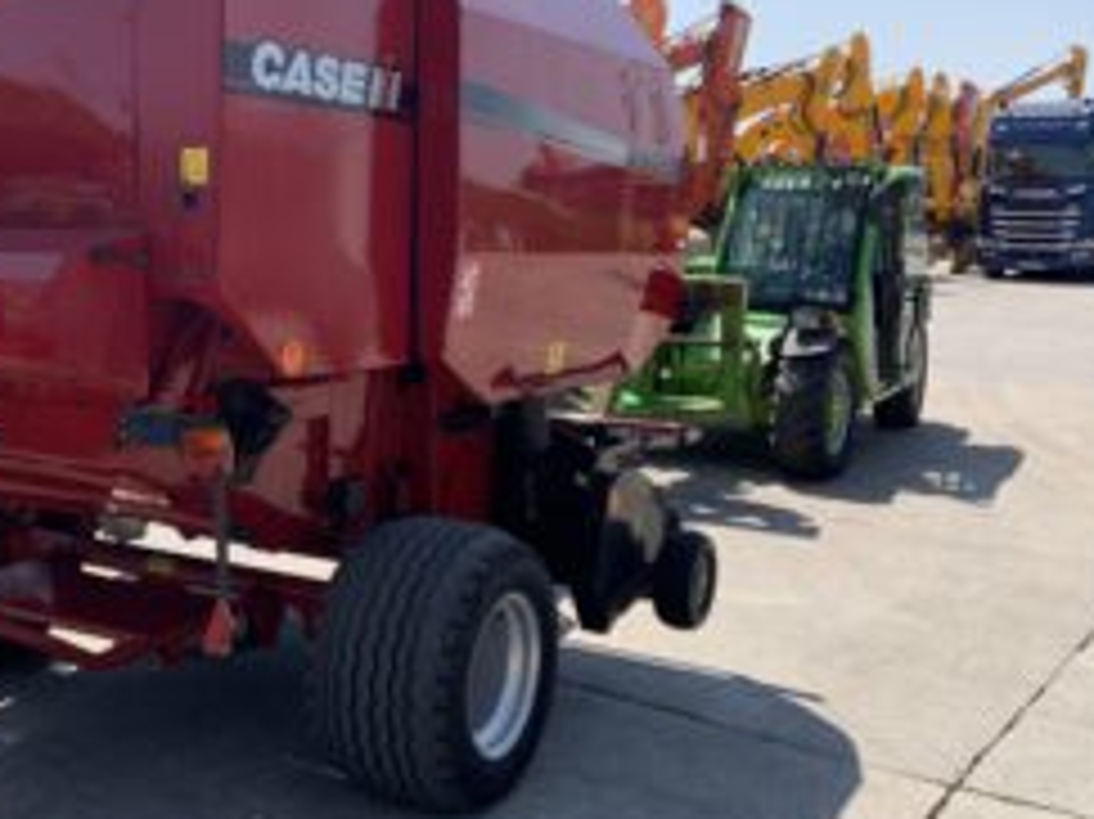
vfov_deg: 33.5
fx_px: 1358
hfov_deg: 42.9
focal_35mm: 43
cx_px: 311
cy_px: 342
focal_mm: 3
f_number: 1.8
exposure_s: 1/1577
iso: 16
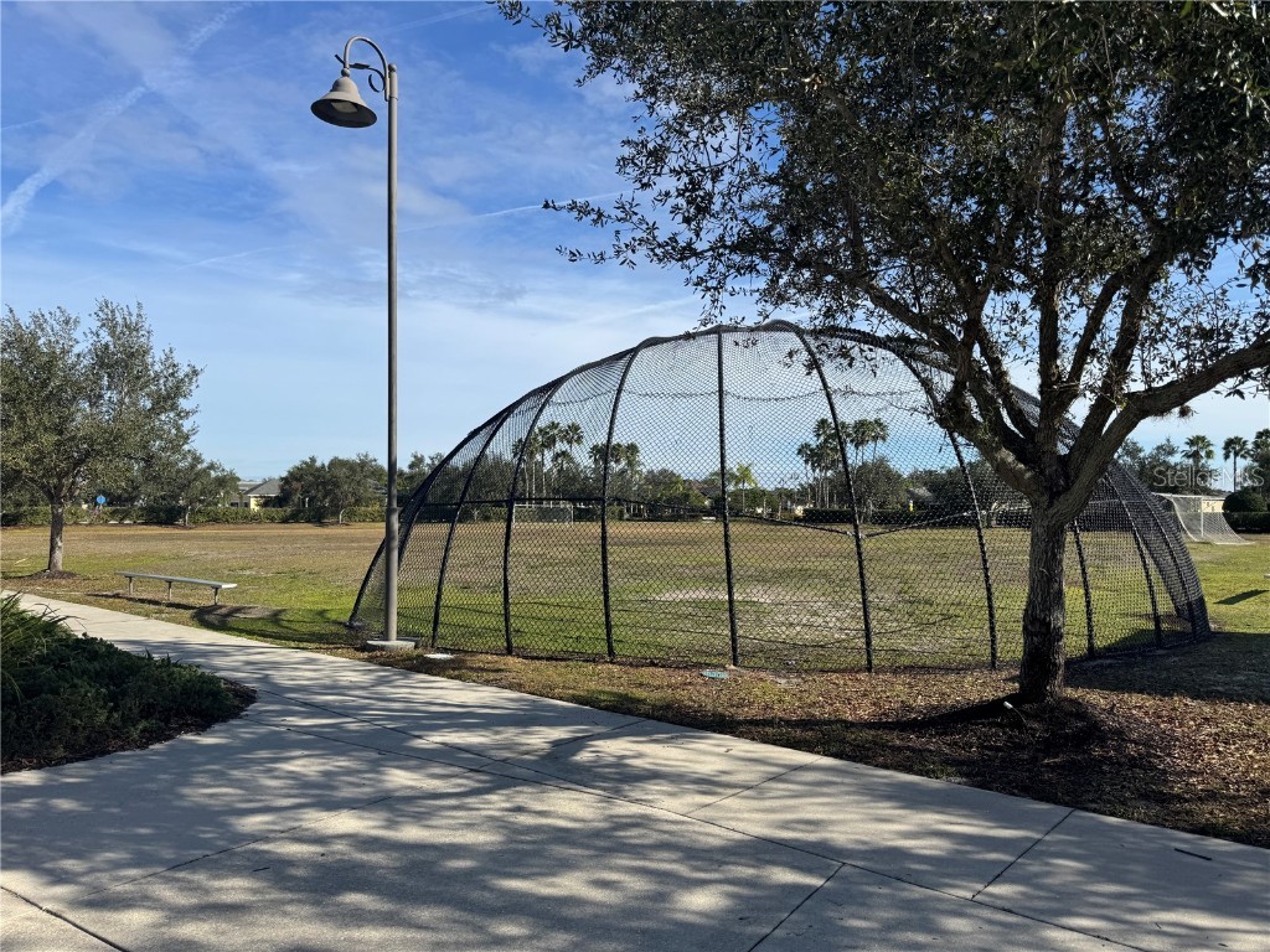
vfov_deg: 56.8
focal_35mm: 24
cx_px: 635
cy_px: 476
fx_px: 881
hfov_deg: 71.6
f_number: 1.78
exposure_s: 1/4608
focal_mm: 6.76
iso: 80
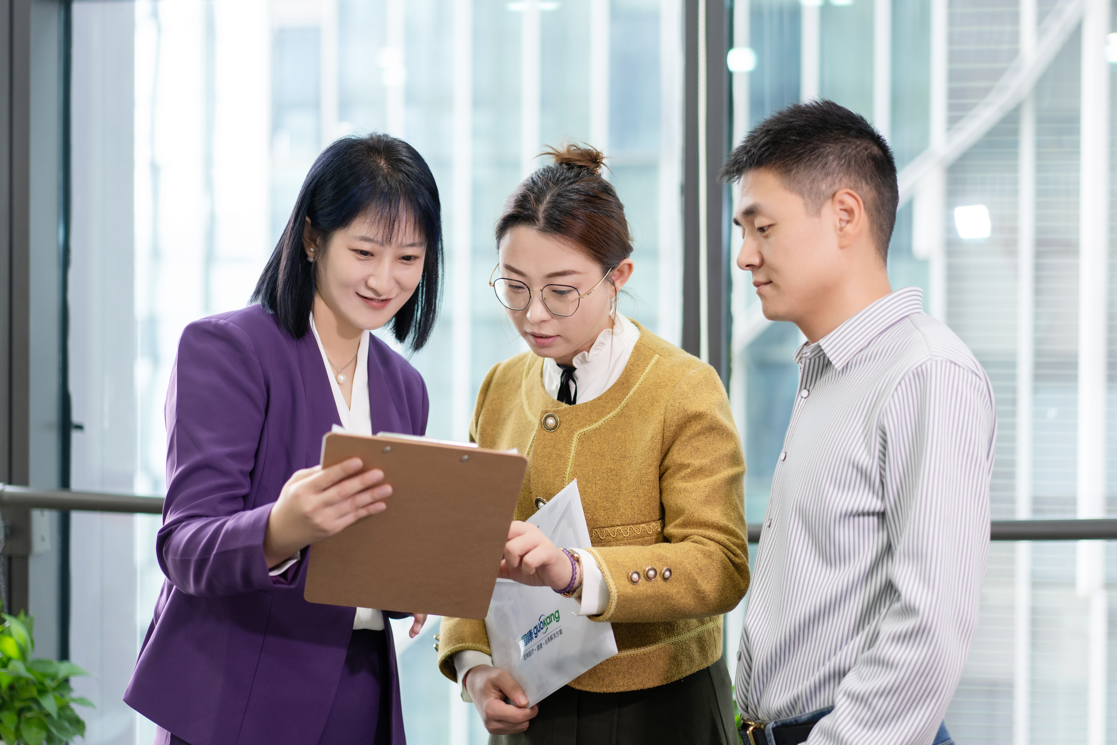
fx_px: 1706
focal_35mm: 55
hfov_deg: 36.2
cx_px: 558
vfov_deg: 24.6
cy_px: 372
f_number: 2
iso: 250
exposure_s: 1/100
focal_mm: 55
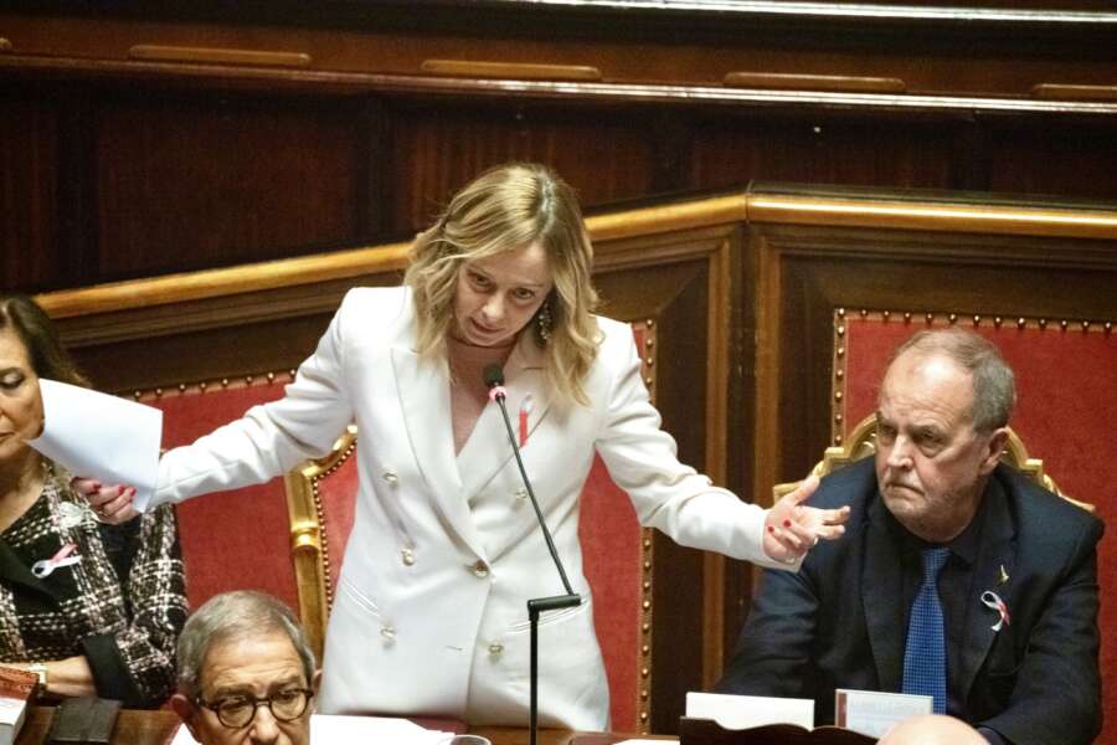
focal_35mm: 400
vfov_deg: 3.4
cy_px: 372
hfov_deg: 5.2
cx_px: 558
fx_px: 12410
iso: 10000
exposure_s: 1/160
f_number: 5.6
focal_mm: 400
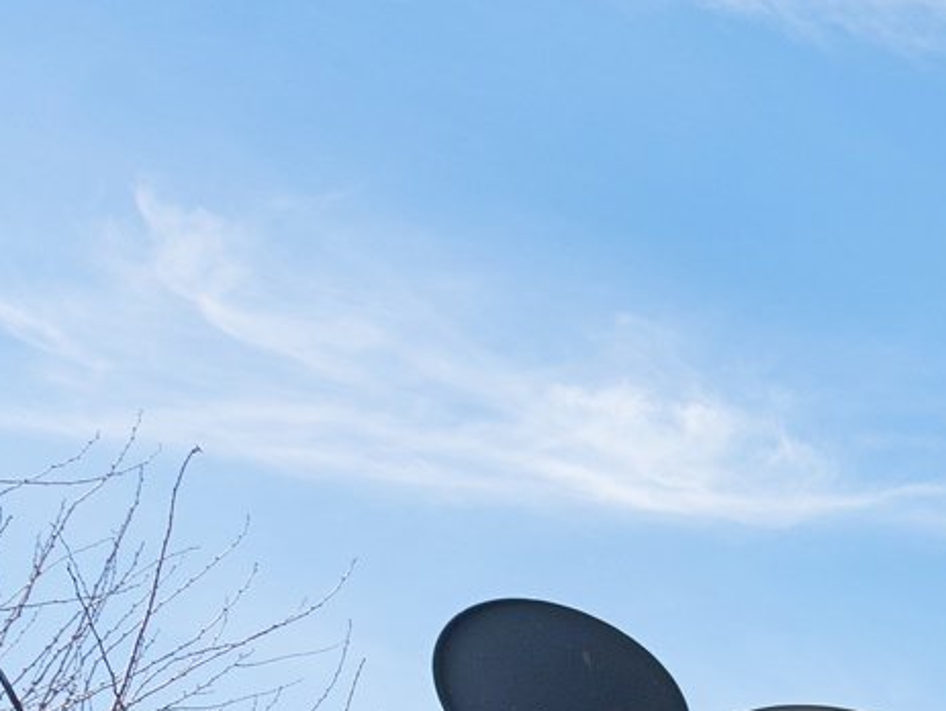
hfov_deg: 21.4
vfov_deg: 17.7
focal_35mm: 68
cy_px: 1263
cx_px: 1596
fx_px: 1860
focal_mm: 16
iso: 200
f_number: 7.1
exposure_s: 1/640
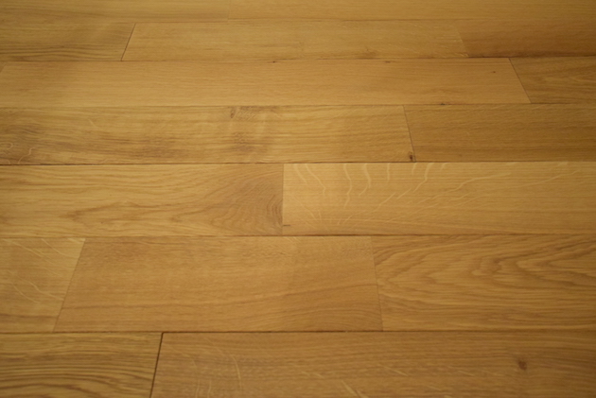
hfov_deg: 61.9
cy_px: 199
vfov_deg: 43.7
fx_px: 497
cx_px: 298
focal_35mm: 30
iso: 1600
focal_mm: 20
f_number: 3.5
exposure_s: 1/160
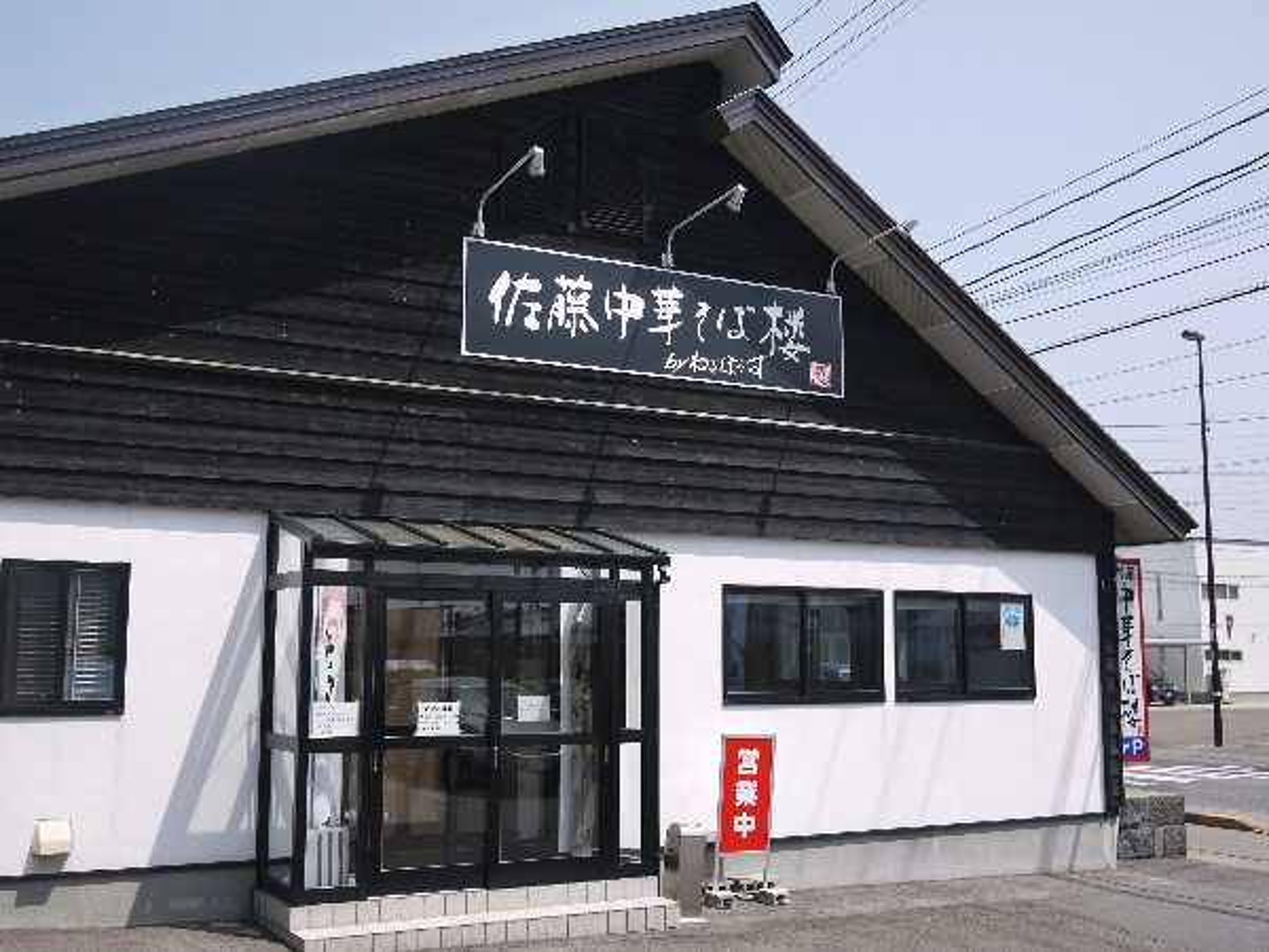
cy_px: 476
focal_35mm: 40
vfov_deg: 36.0
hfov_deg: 46.8
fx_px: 1466
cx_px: 634
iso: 125
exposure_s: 1/800
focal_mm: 20
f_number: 4.5
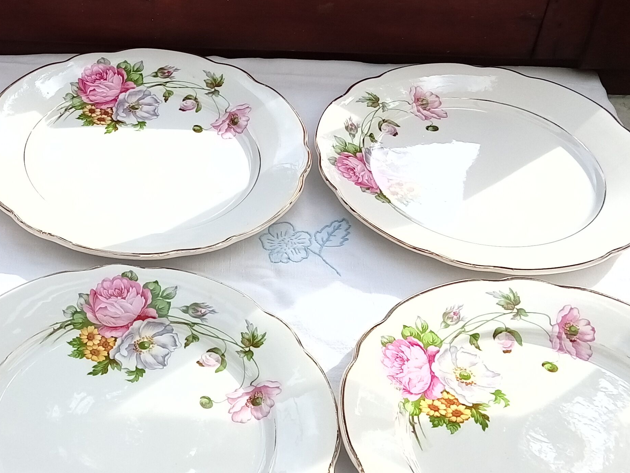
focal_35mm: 63
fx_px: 1147
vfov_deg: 23.2
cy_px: 295
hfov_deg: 30.0
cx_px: 127
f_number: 1.8
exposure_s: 1/740
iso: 111
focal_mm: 3.57
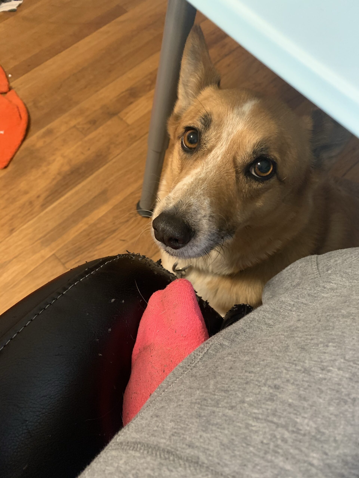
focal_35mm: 26
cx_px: 180
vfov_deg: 67.3
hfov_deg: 53.1
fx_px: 360
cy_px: 239
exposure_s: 1/30
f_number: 1.8
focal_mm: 4.25
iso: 500
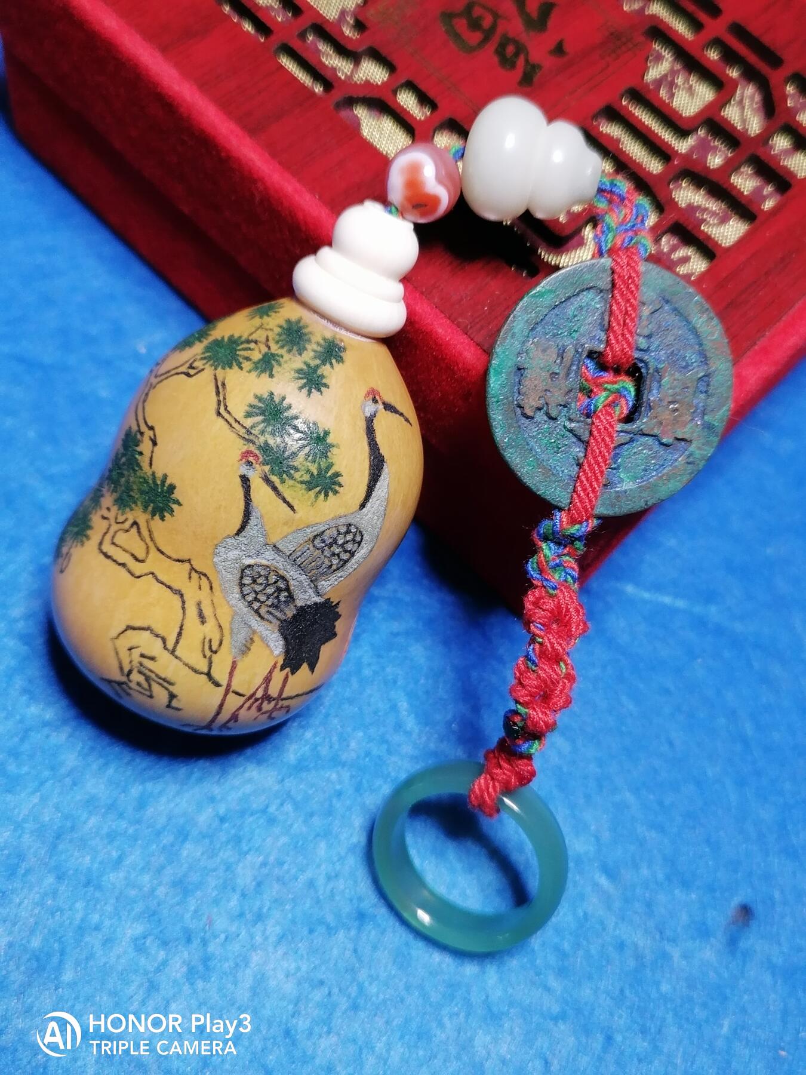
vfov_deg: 46.8
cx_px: 403
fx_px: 1242
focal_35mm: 40
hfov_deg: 36.0
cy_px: 538
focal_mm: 5.4
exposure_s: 1/33.3
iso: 250
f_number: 1.8
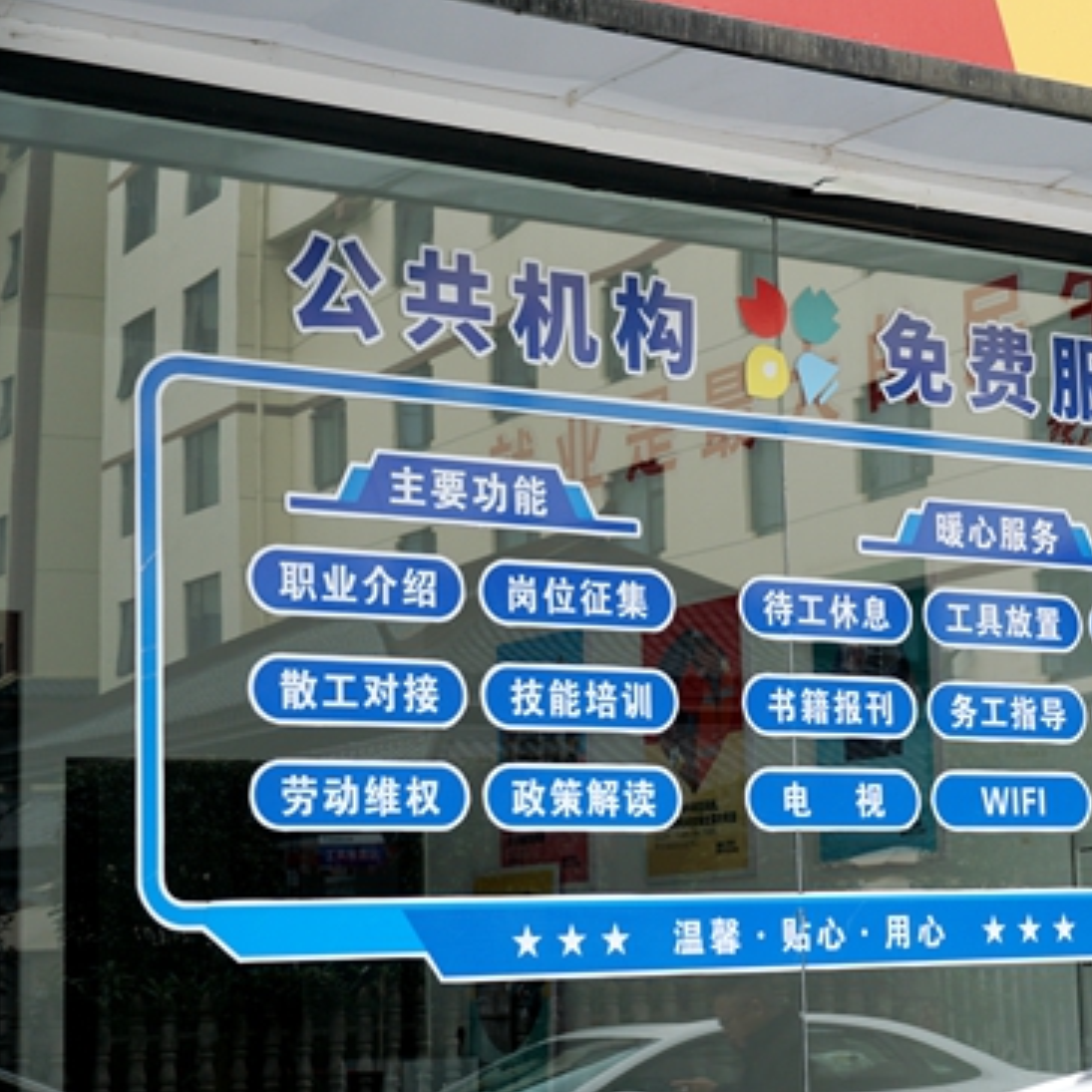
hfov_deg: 20.8
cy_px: 546
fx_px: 2949
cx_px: 805
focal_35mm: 83
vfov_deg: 21.0
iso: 250
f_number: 5
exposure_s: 1/160
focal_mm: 43
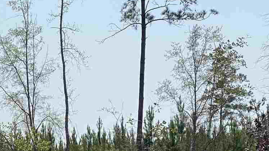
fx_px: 1105
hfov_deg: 13.7
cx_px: 23
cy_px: 208
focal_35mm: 155
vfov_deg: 7.7
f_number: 2
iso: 20
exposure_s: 1/2817
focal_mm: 6
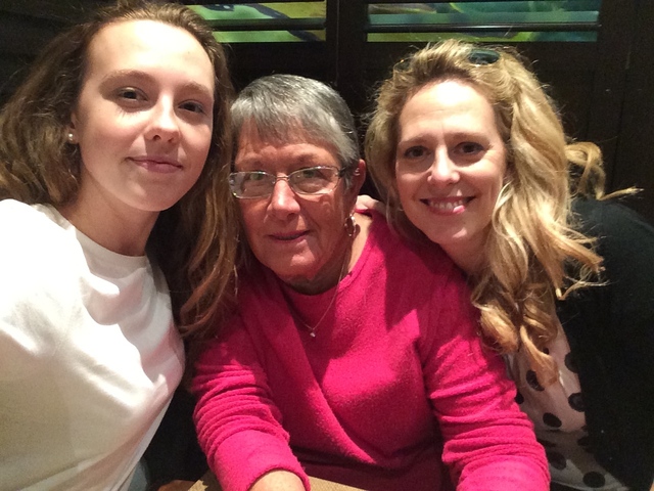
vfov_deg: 45.4
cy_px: 246
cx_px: 327
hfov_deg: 58.4
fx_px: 586
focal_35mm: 31
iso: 400
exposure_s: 1/17
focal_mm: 2.15
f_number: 2.4
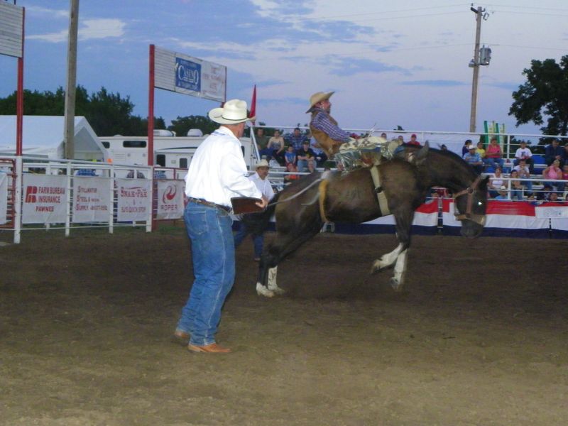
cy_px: 213
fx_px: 1477
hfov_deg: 21.8
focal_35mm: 90
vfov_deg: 16.4
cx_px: 284
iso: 400
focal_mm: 16
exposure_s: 1/200
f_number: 4
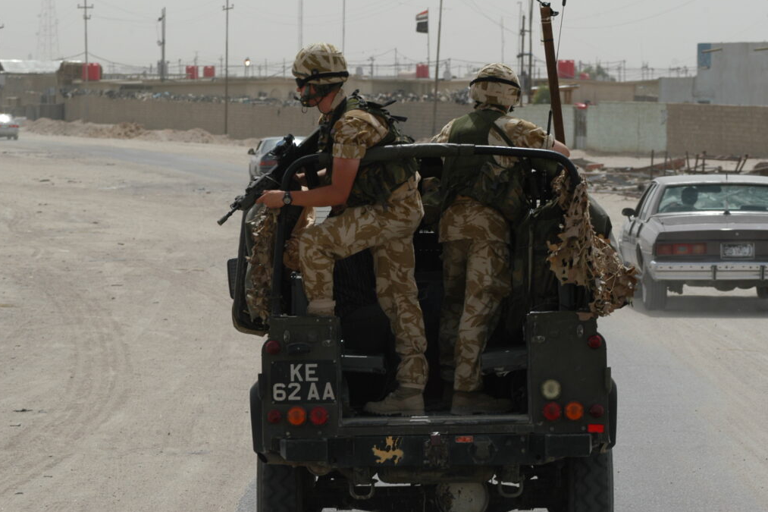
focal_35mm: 213
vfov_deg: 6.4
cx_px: 422
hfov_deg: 9.7
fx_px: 4543
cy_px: 230
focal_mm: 120
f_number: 6.3
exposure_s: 1/640
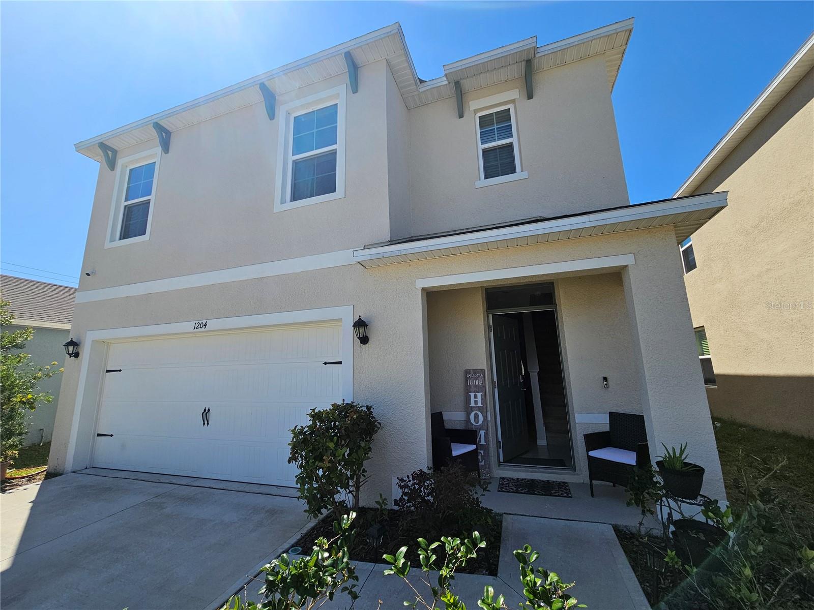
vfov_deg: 89.9
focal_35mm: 13
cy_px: 305
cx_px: 407
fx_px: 306
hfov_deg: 106.2
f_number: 2.2
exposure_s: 1/2128
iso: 50
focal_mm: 2.2
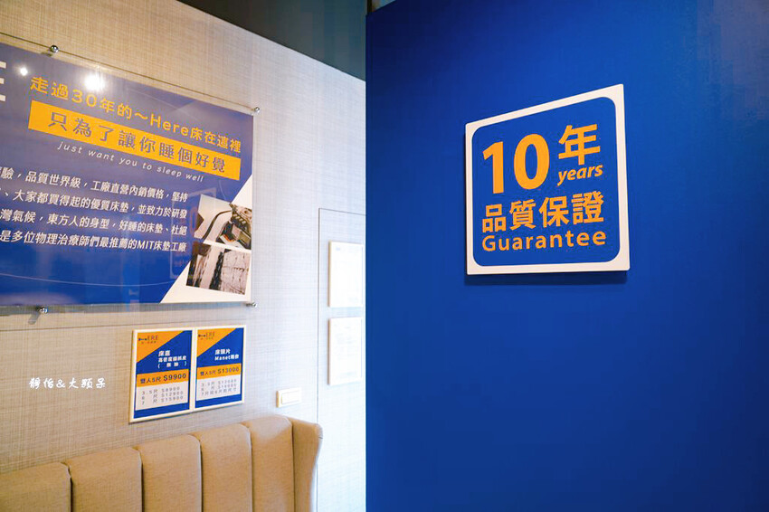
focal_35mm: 24
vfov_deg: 53.1
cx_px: 384
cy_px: 256
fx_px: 512
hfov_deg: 73.8
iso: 160
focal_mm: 24
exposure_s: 1/30
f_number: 4
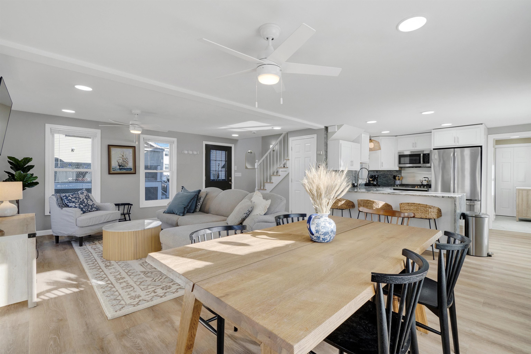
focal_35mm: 15
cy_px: 177
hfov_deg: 100.4
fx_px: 221
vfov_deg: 77.3
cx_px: 266
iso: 500
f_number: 7.1
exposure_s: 1/125
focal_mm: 10
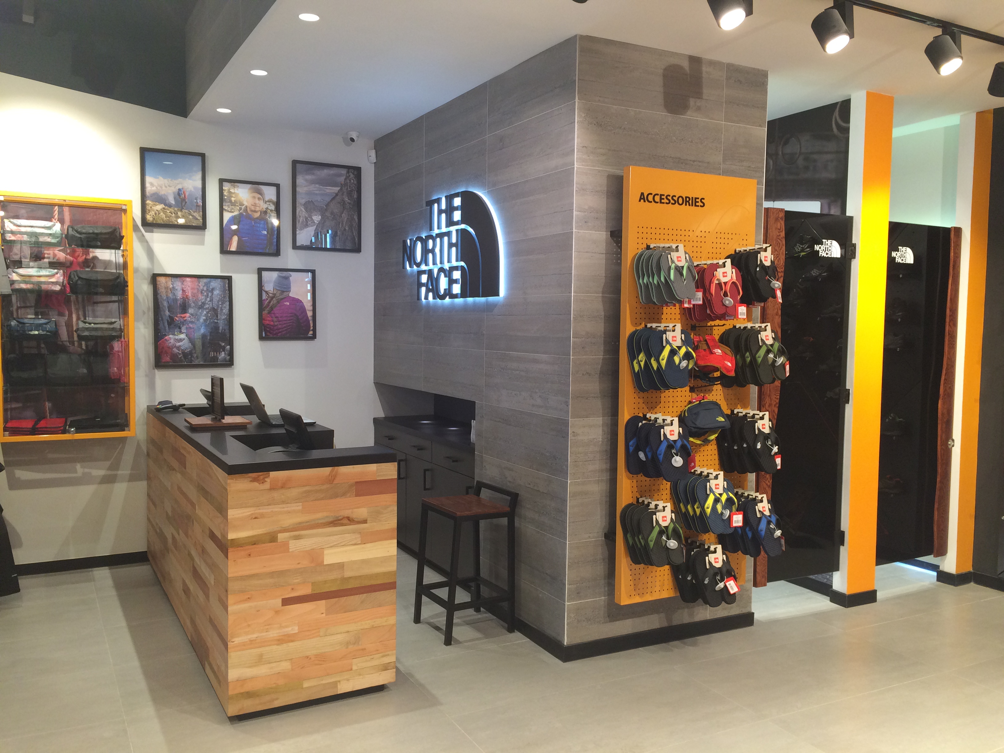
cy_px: 376
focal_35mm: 29
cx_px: 502
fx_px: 841
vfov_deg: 48.2
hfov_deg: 61.7
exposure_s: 1/33
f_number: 2.2
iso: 80
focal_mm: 4.15
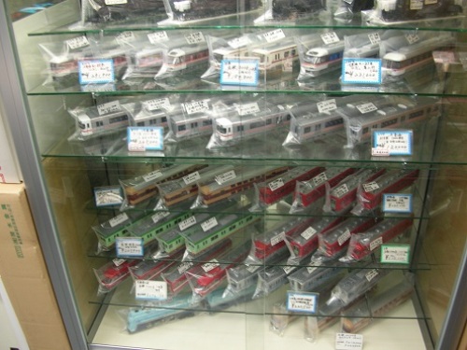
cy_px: 175
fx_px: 472
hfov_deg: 52.6
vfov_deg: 40.7
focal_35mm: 35
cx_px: 234
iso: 50
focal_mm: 5.8
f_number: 2.8
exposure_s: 1/6.4
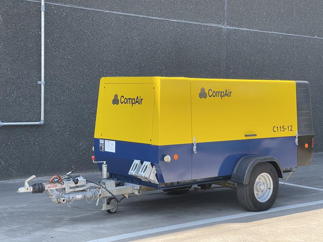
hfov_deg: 30.3
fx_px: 597
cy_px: 121
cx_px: 162
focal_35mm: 64
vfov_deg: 22.9
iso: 20
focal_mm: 7.5
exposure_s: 1/223
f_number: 2.2
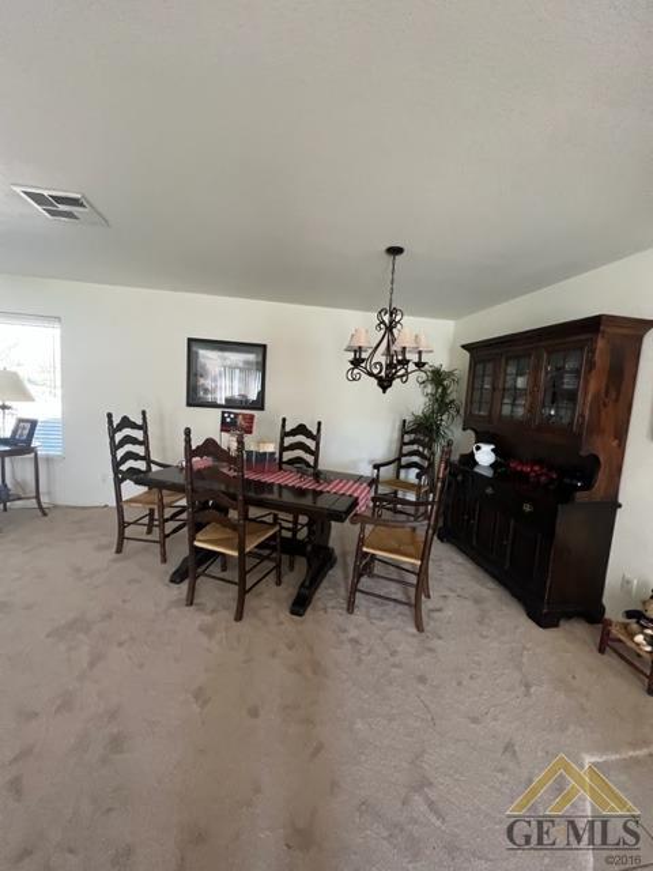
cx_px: 326
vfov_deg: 106.2
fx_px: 327
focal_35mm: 13
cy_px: 436
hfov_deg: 89.9
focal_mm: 1.57
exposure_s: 1/60
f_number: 1.8
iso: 500
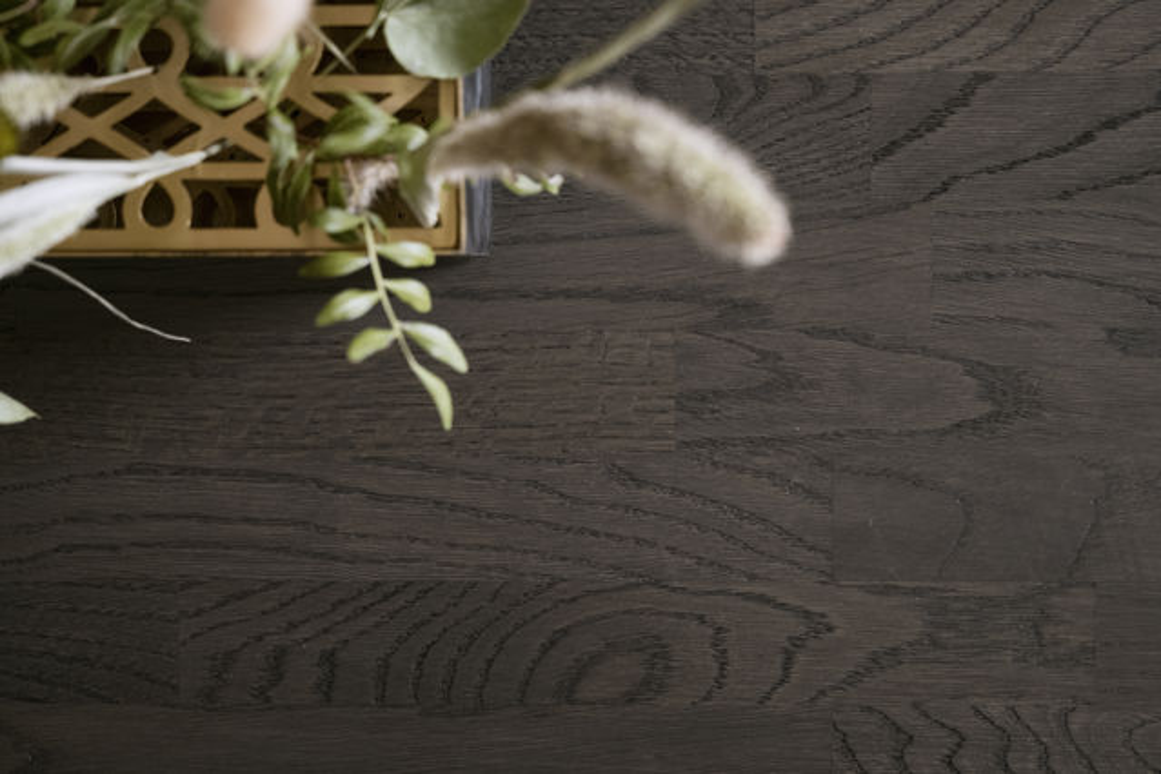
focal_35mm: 56
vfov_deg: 24.2
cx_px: 580
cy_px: 387
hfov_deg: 35.6
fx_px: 1806
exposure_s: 1/100
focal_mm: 56
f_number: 4
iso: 2000
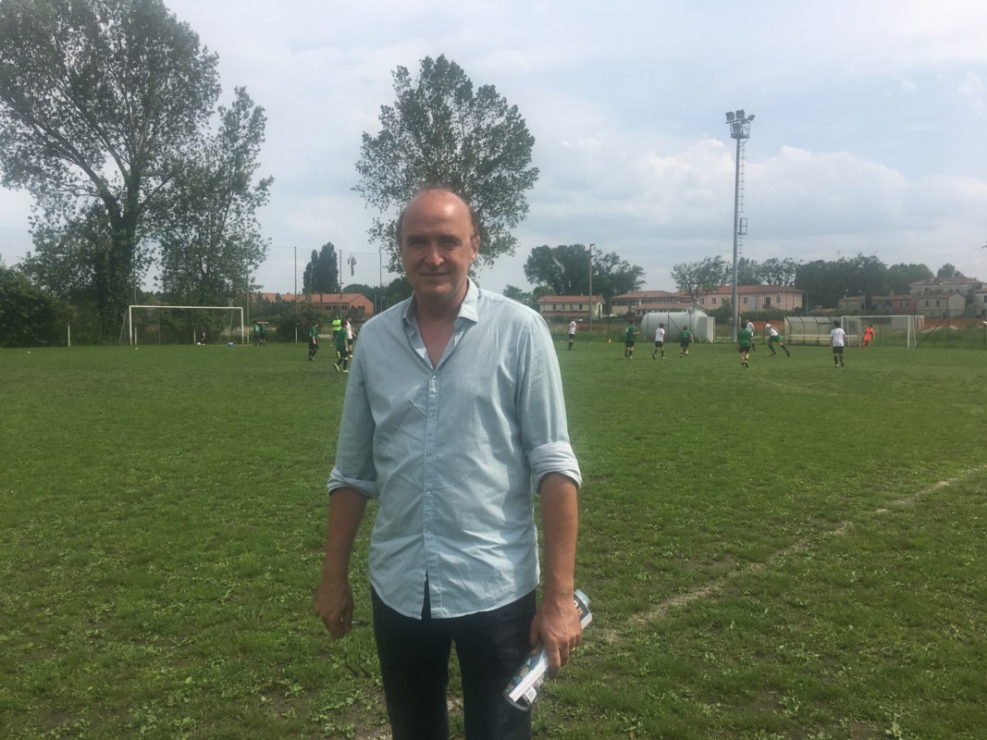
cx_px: 494
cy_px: 370
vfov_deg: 48.2
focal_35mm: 29
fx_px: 827
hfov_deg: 61.7
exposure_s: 1/2404
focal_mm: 4.15
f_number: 2.2
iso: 25
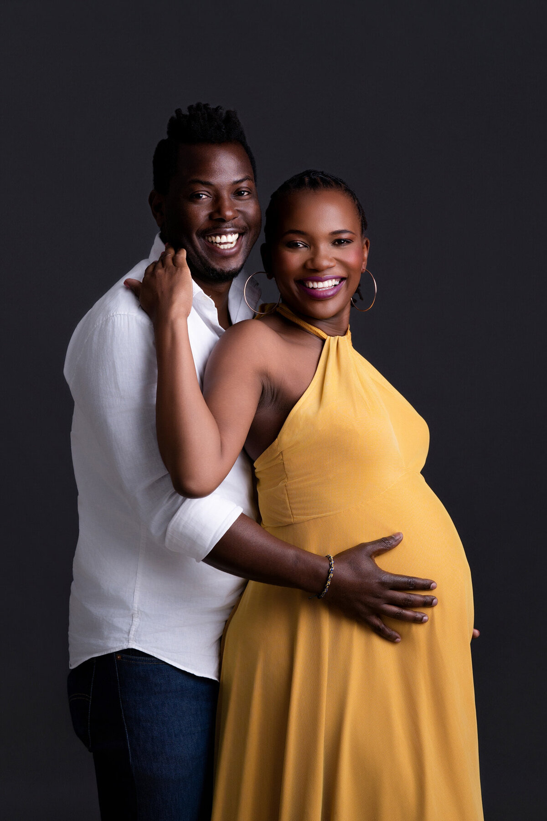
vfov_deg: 31.9
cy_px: 410
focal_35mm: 63
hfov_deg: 21.5
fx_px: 1437
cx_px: 274
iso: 200
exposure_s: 1/160
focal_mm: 63
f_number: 10
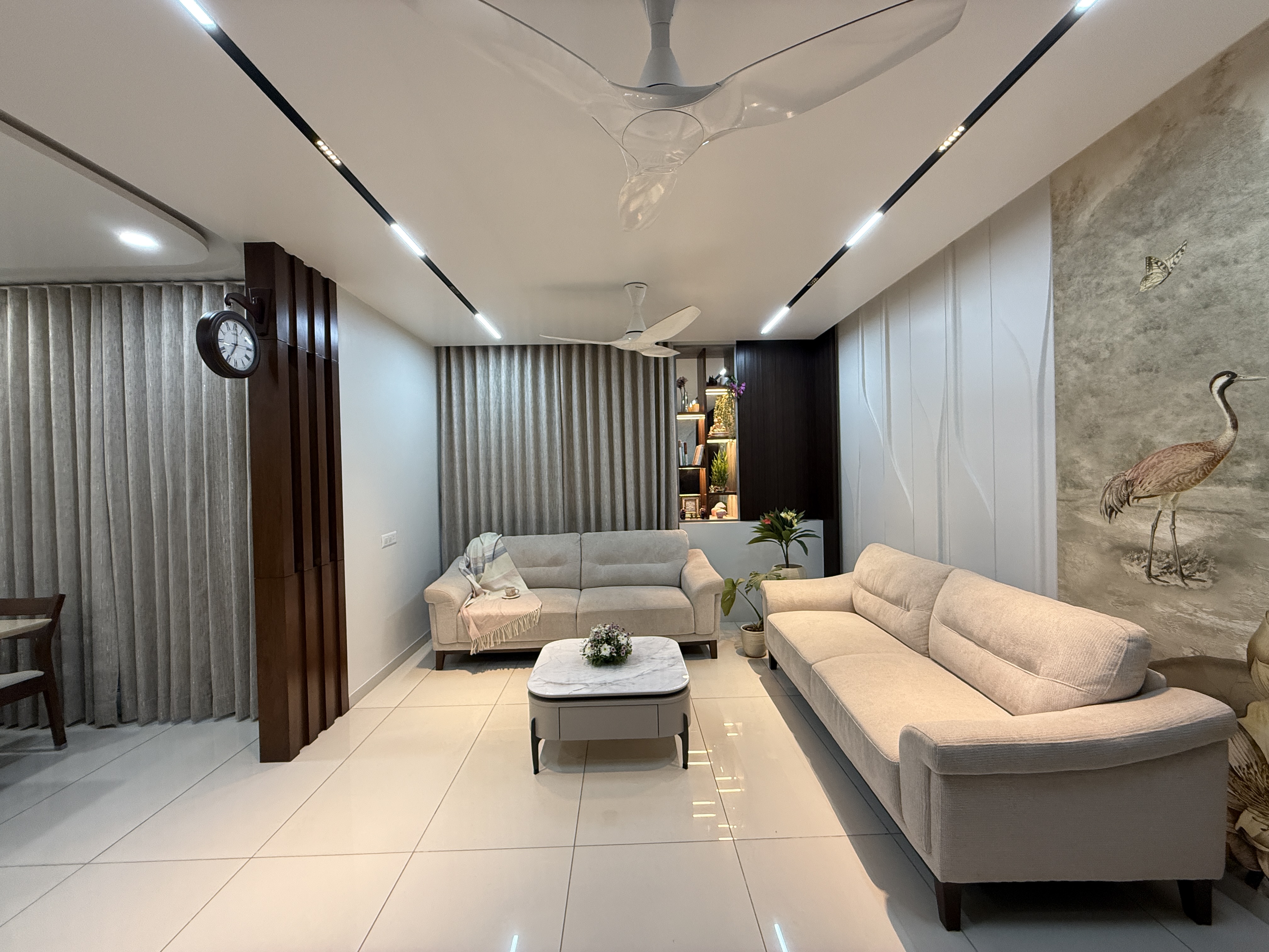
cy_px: 476
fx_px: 513
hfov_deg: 102.1
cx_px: 634
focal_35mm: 14
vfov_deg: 85.7
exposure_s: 1/100
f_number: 2.2
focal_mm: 2.22
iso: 320
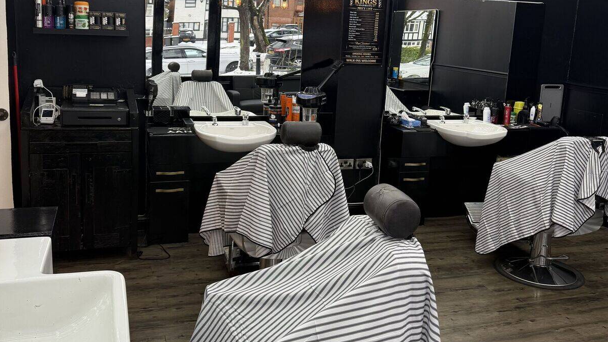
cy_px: 121
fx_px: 564
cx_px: 303
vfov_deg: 33.5
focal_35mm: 35
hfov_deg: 56.6
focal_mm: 6.76
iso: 100
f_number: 1.78
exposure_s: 1/330
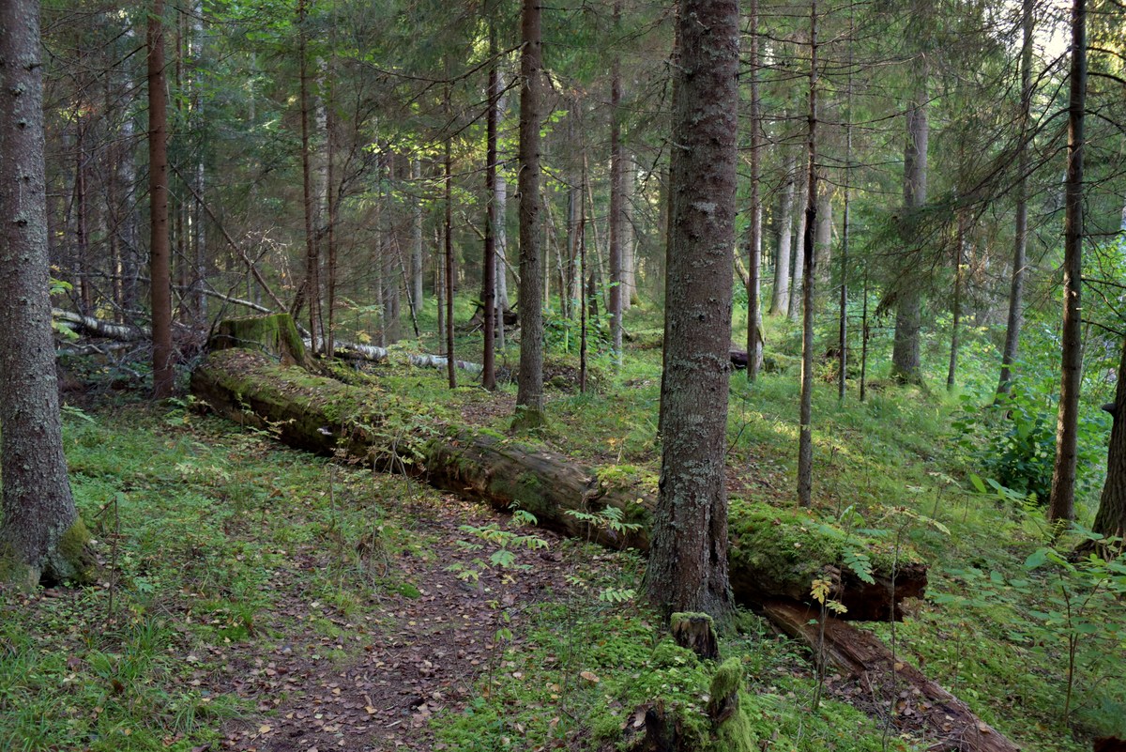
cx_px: 563
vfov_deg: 35.1
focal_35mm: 38
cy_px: 376
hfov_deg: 50.7
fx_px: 1189
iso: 1250
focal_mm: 38
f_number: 5.6
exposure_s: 1/60
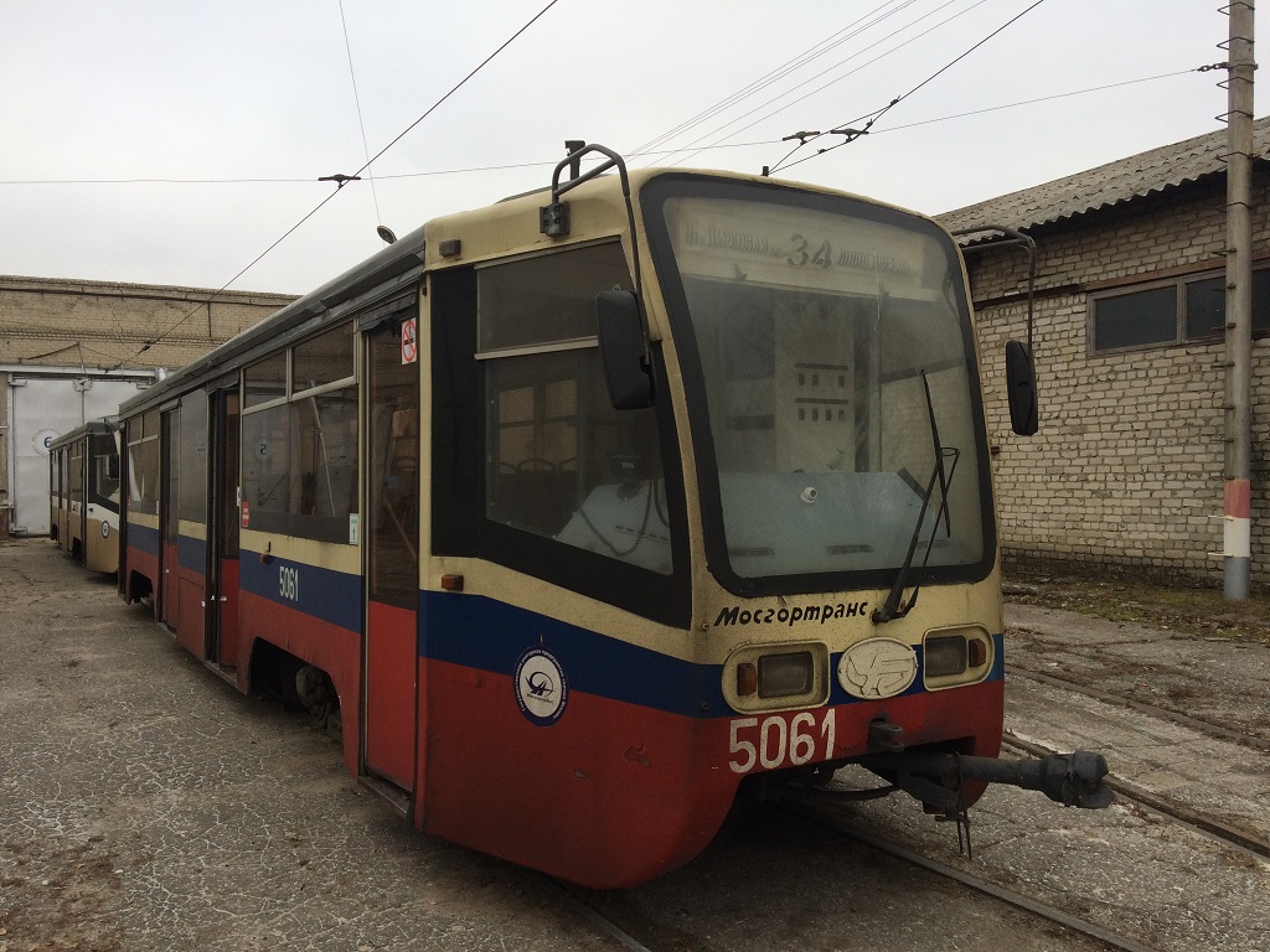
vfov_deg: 48.2
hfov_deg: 61.7
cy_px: 476
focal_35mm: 29
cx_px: 635
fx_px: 1064
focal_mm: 4.15
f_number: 2.2
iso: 32
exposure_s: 1/204
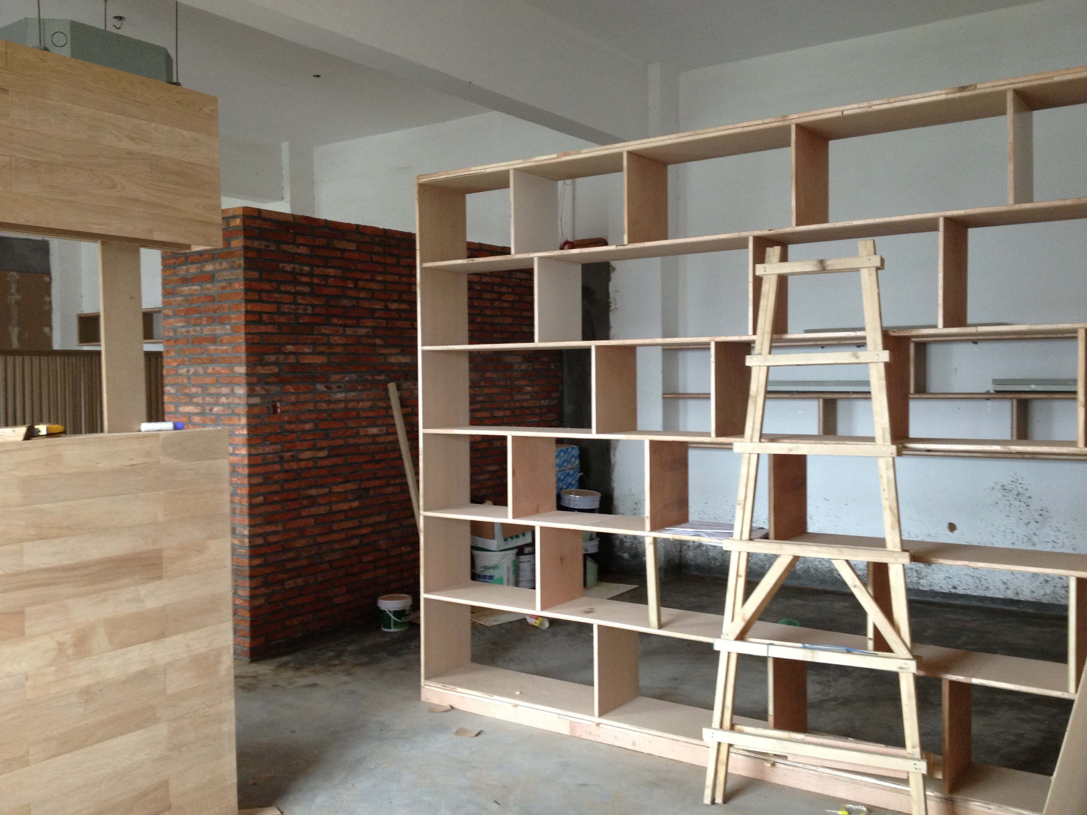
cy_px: 408
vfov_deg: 40.7
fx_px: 1099
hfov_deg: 52.6
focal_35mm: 35
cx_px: 544
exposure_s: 1/20
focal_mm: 4.28
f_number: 2.4
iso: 125
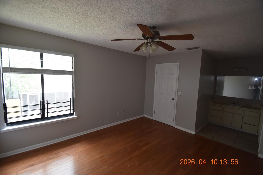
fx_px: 110
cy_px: 88
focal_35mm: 15
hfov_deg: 100.4
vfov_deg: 77.3
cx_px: 132
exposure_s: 1/60
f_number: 3.5
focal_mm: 10
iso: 800
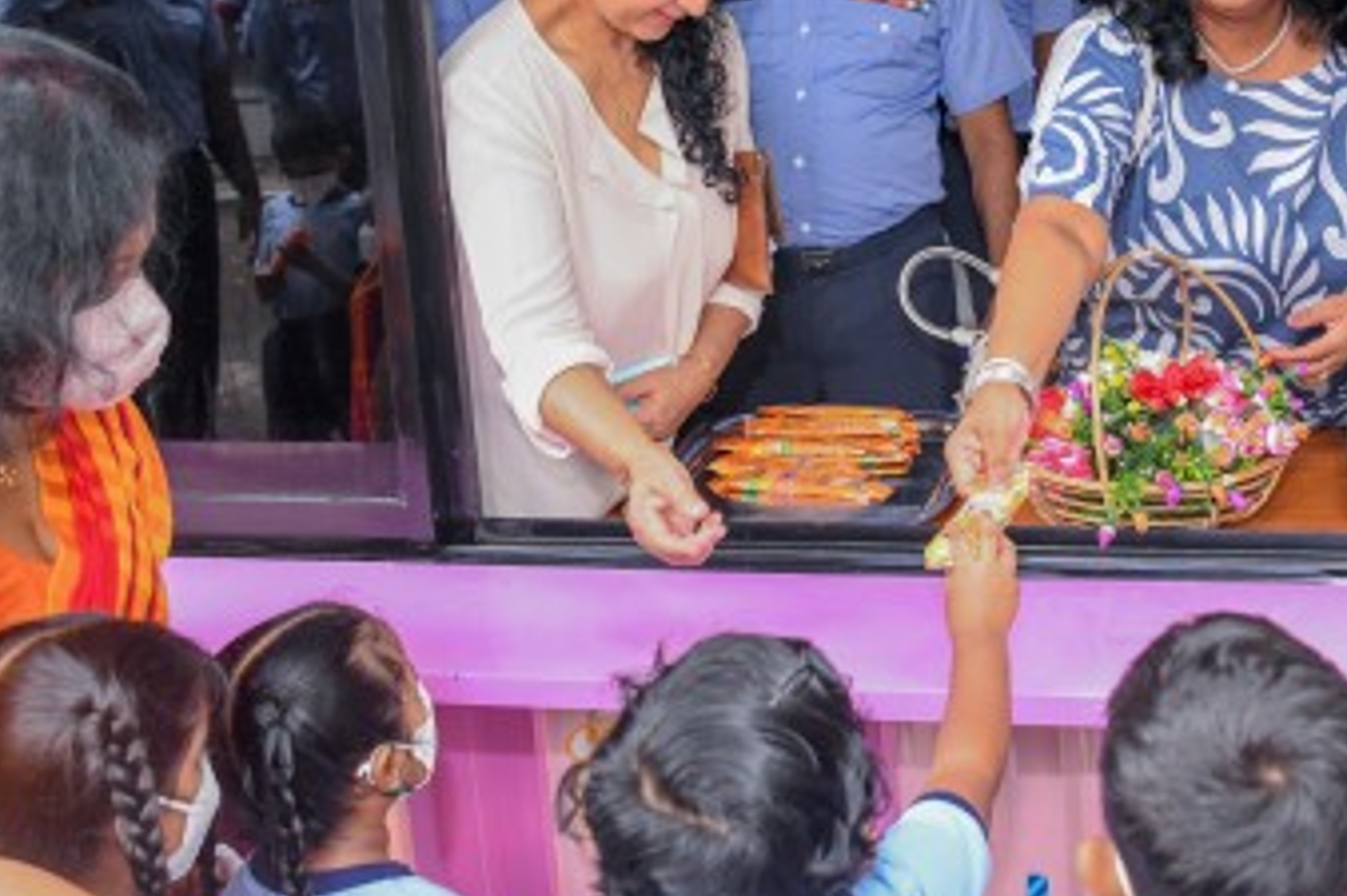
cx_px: 1036
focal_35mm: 48
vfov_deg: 28.0
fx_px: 1795
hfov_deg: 39.8
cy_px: 350
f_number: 4
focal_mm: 27
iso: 2000
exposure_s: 1/200
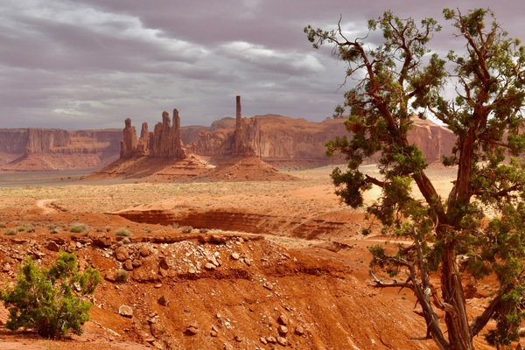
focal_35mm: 44
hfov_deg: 44.5
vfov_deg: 30.5
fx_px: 642
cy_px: 175
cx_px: 262
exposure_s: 1/800
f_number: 14
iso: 1600
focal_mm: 44
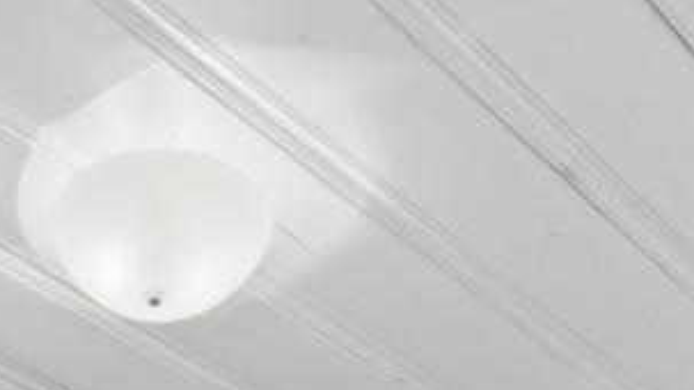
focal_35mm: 84
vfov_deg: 10.1
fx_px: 1545
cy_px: 1218
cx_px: -14
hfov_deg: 24.1
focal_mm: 10
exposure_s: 1
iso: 100
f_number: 4.5
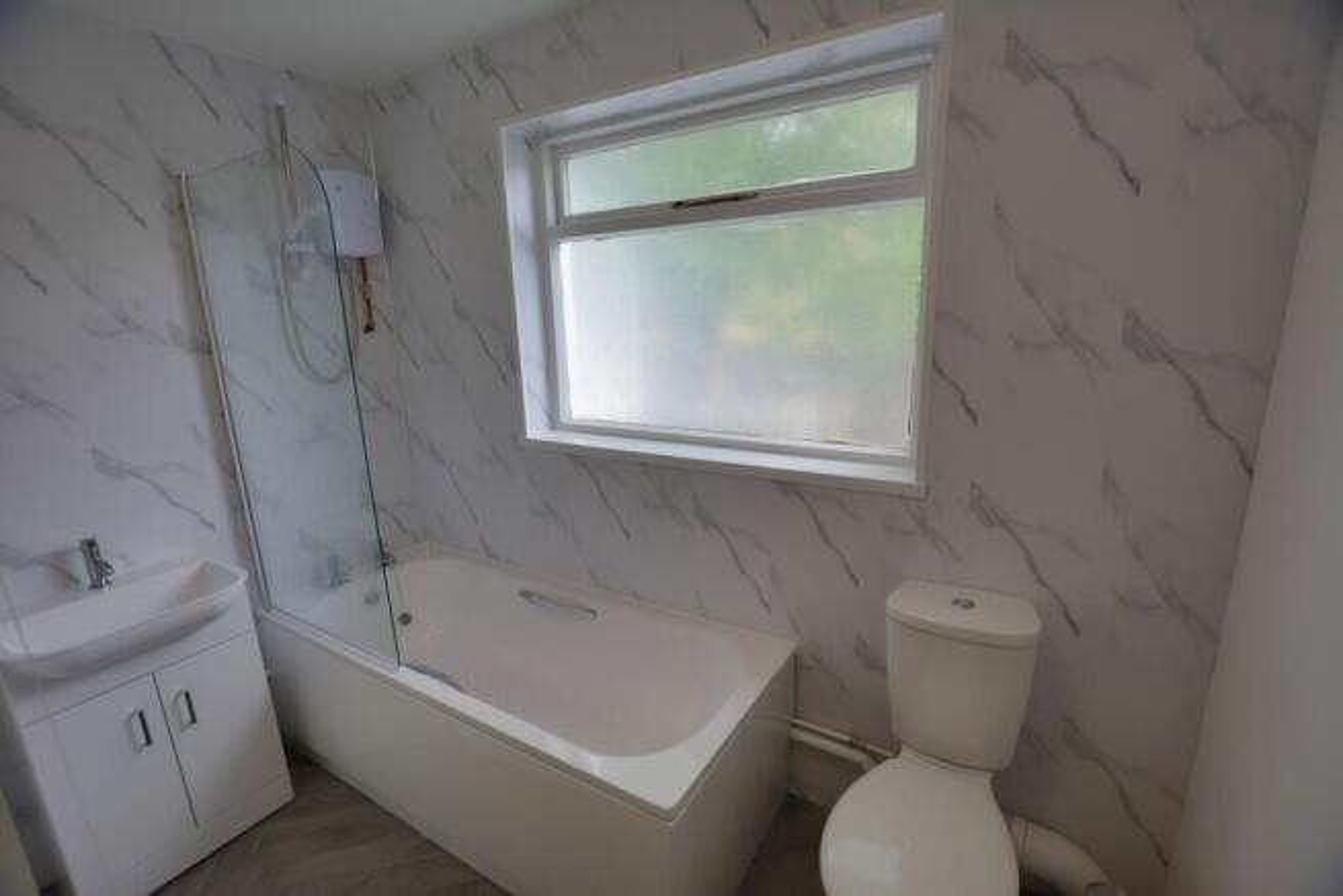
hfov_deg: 100.4
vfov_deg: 77.4
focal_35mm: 15
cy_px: 448
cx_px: 672
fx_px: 560
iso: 400
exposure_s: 1/400
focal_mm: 10
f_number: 3.5
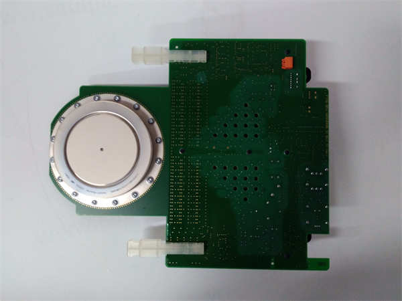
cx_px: 201
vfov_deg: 51.4
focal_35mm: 27
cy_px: 150
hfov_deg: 65.3
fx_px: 314
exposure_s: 1/33
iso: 432
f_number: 2
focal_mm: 3.79
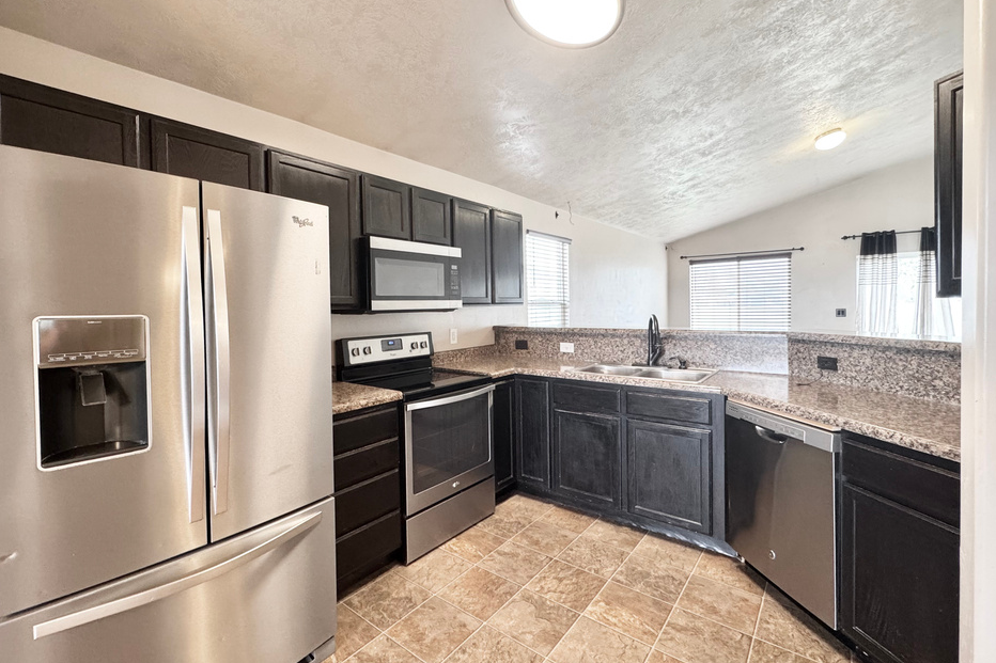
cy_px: 317
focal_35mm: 16
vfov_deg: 73.7
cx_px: 479
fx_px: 443
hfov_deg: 96.7
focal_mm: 2.22
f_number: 2.2
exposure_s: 1/60
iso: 250
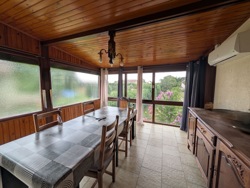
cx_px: 125
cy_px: 94
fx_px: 87
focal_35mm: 12
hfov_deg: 110.5
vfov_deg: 94.6
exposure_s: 1/204
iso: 42
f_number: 1.95
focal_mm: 2.23
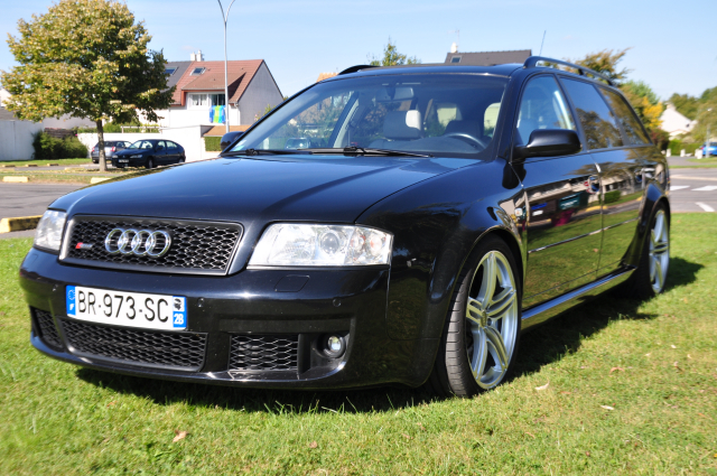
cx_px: 358
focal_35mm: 48
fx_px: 955
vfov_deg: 28.0
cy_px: 238
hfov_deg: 41.2
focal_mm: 32
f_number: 10
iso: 200
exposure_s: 1/250
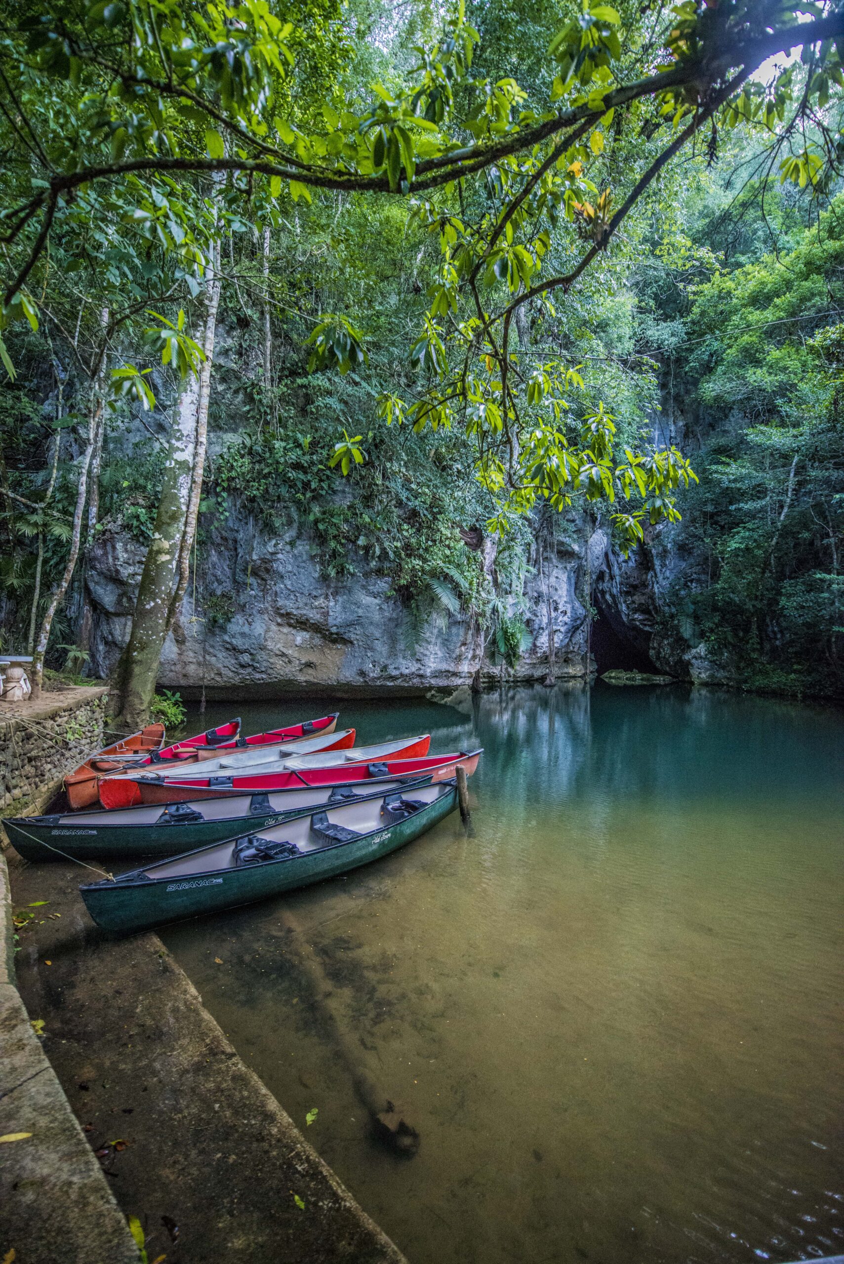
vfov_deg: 104.2
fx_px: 492
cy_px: 632
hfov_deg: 81.3
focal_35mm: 14
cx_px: 422
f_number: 2.8
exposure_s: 1/1600
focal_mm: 14
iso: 6400
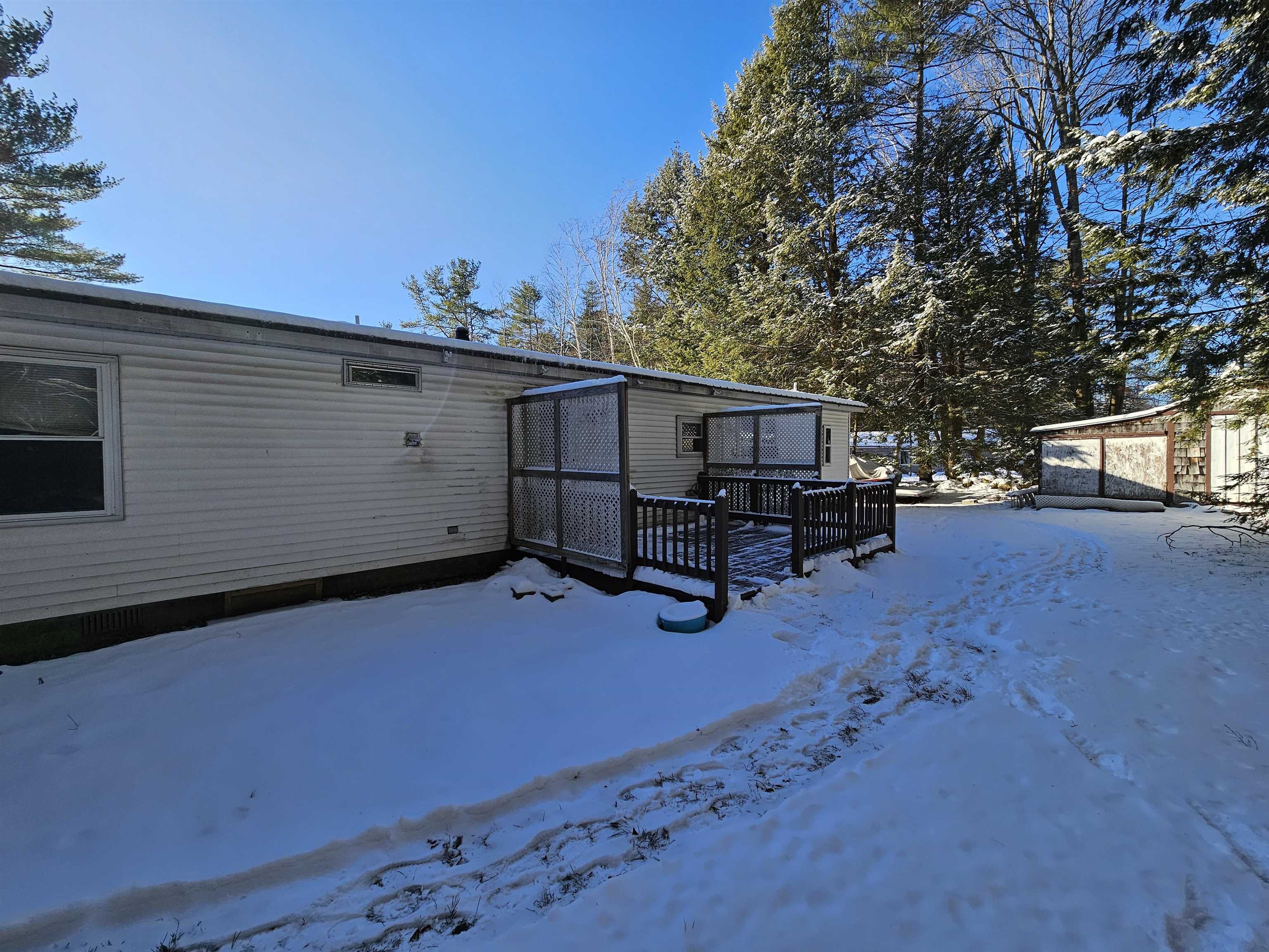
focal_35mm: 13
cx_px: 634
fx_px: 477
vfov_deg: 89.9
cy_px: 476
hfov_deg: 106.2
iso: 50
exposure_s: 1/968
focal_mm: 2.2
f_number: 2.2
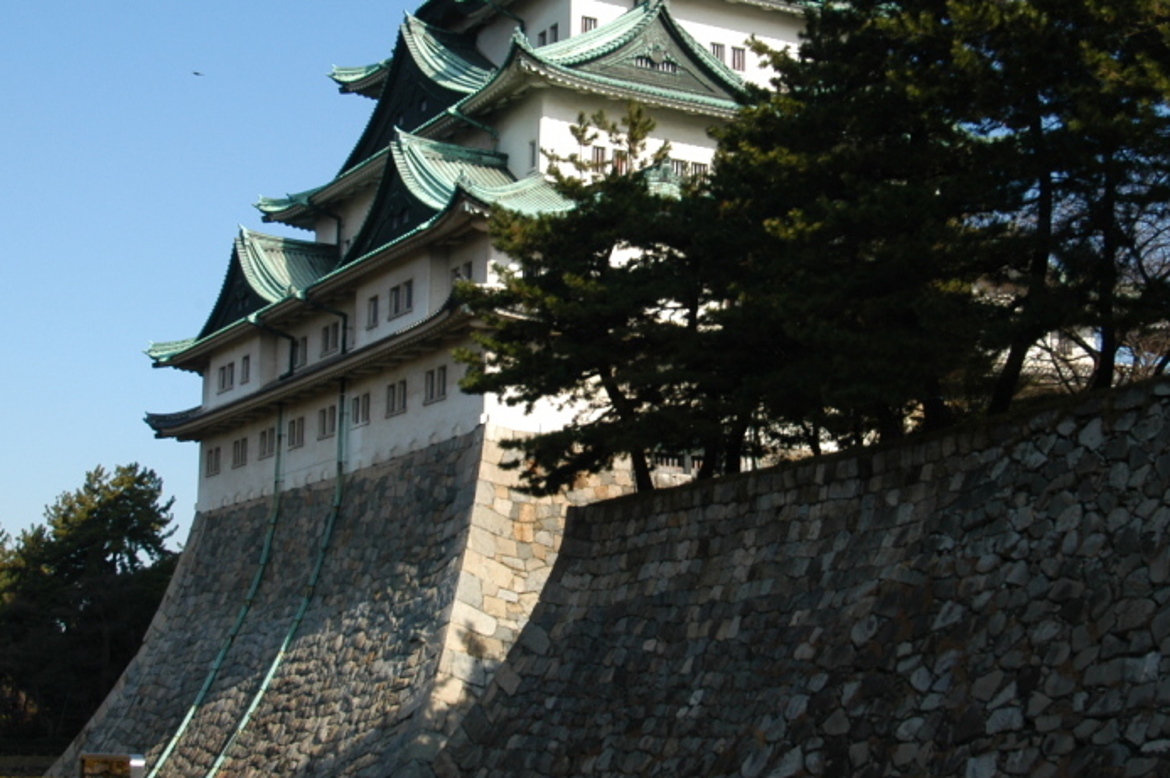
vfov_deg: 21.8
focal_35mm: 62
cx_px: 720
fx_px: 2013
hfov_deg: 32.3
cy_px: 303
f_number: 8
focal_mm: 28
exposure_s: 1/250
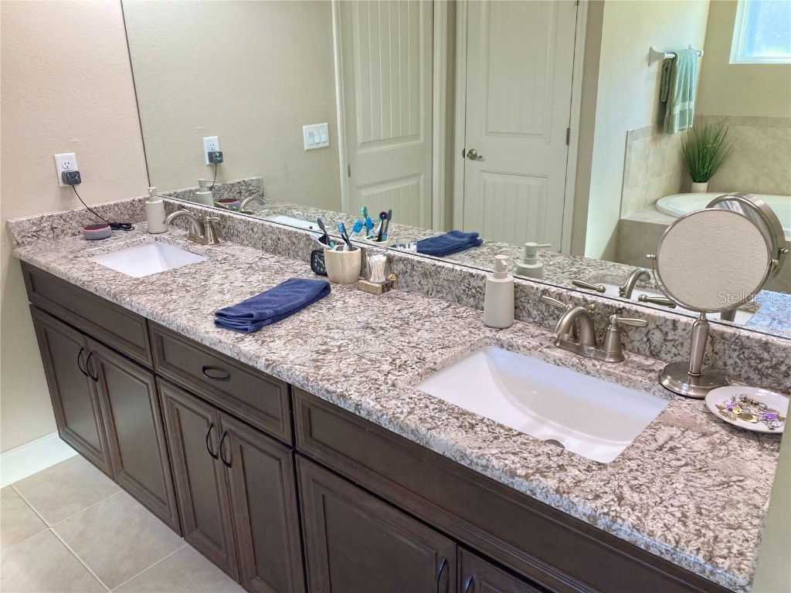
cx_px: 396
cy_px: 296
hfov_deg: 63.4
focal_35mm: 28
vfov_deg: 49.7
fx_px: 640
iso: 50
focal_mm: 3.99
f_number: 1.8
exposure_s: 1/60
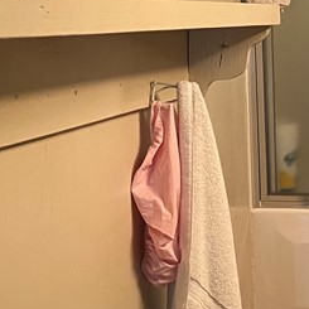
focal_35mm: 96
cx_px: 483
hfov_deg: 16.3
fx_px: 970
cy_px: 223
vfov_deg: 18.0
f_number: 1.5
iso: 250
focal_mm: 5.7
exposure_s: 1/60
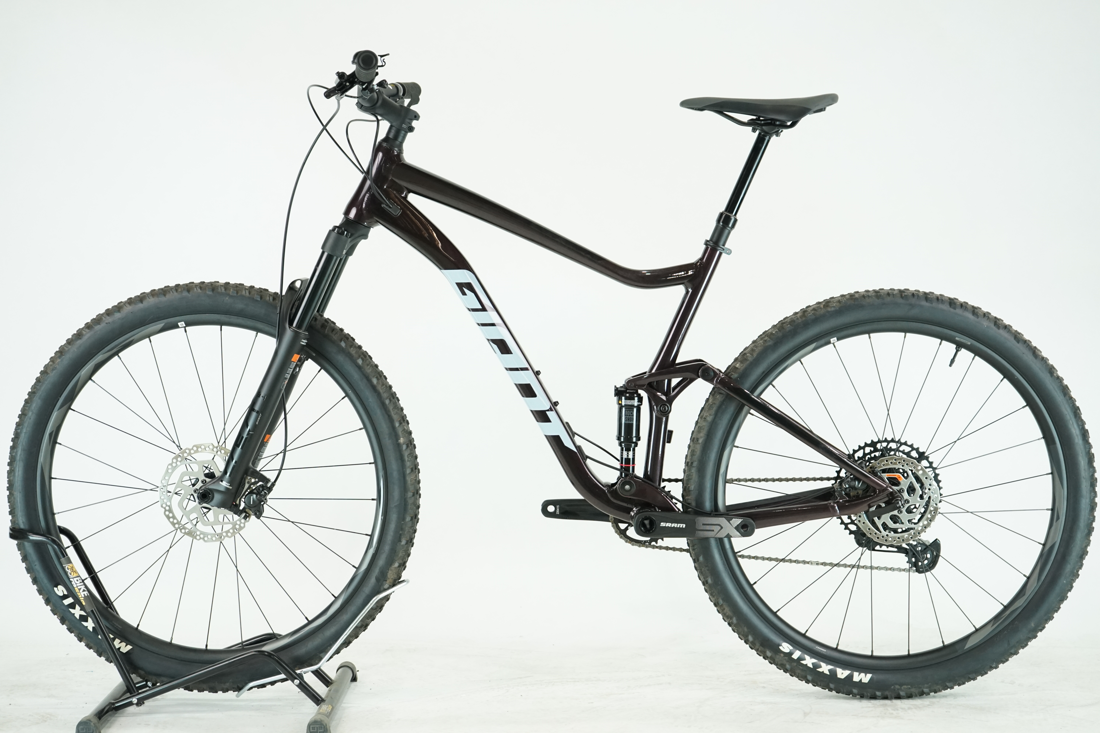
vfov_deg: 22.6
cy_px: 366
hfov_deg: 33.4
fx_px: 1833
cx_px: 550
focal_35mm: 60
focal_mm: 60
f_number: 5.6
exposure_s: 1/200
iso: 2000
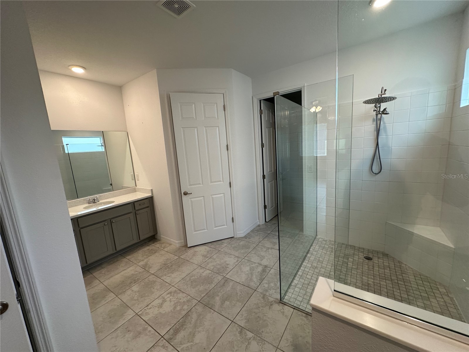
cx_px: 234
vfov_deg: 85.7
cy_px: 176
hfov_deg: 102.1
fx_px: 190
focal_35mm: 14
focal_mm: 2.22
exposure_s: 1/120
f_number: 2.2
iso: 200
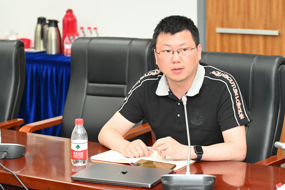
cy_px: 95
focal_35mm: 103
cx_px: 142
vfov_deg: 13.3
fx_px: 815
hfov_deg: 19.8
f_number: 6.3
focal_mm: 103
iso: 3600
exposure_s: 1/200
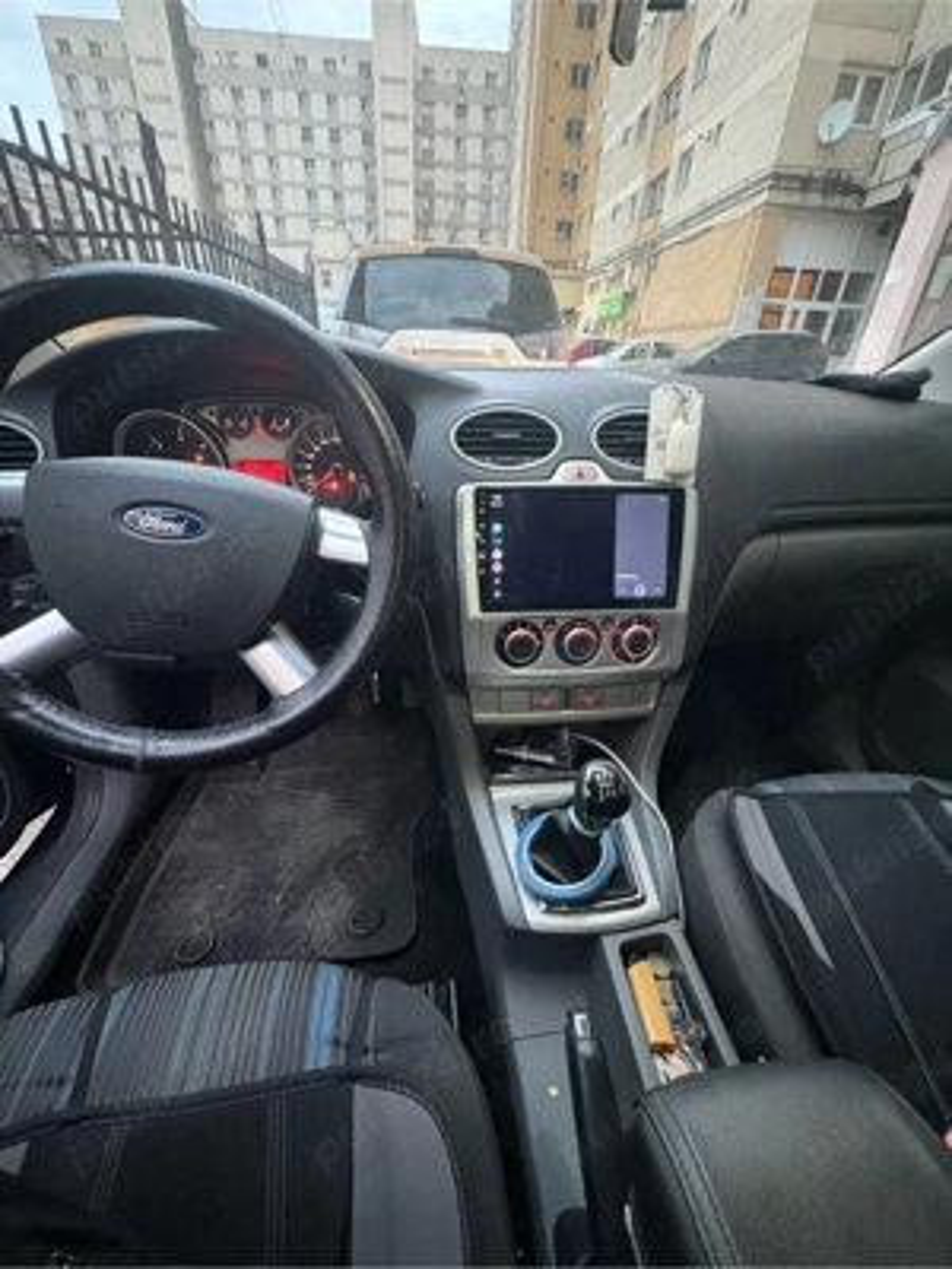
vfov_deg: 102.1
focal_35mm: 14
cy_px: 634
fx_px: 513
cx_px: 476
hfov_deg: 85.7
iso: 1000
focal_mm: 2.22
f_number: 2.2
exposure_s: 1/25
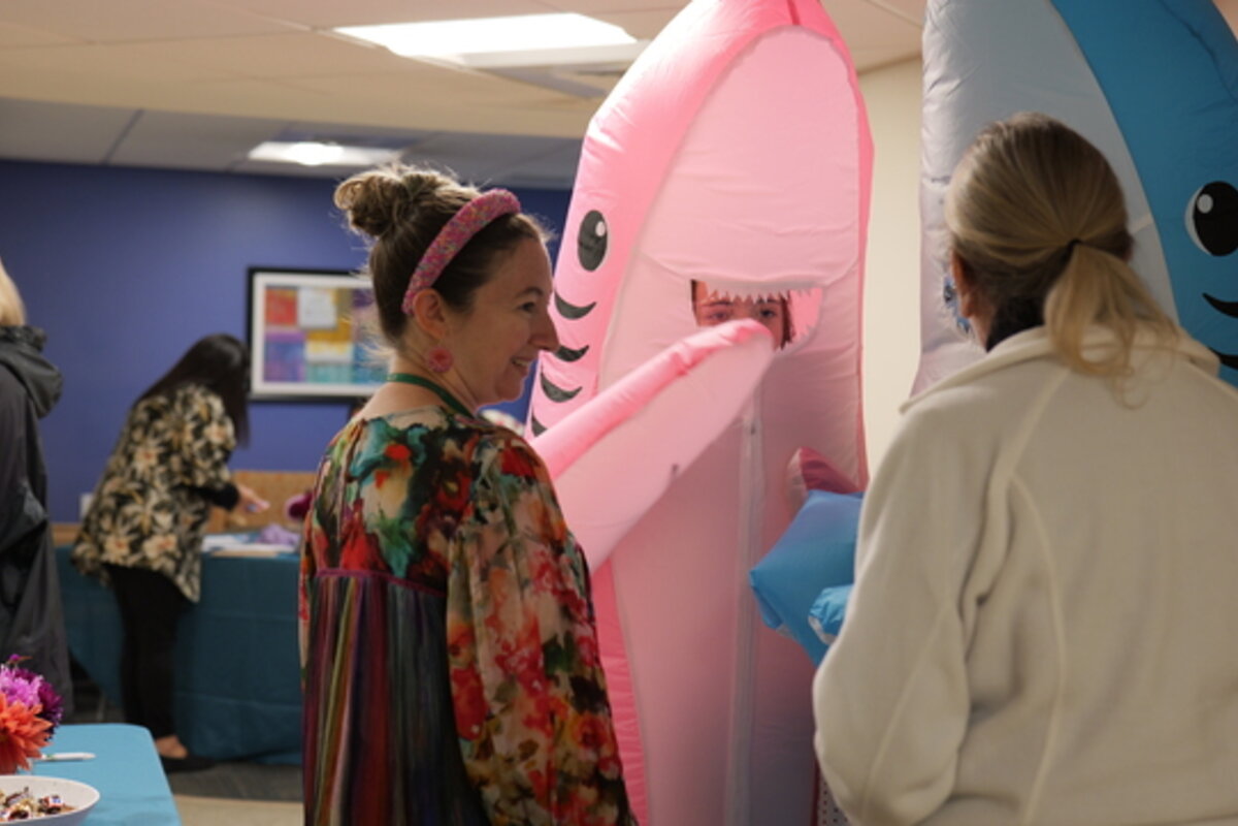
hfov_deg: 39.6
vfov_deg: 27.0
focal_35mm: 50
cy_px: 413
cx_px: 619
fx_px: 1719
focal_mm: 50
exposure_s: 1/125
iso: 800
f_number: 3.2
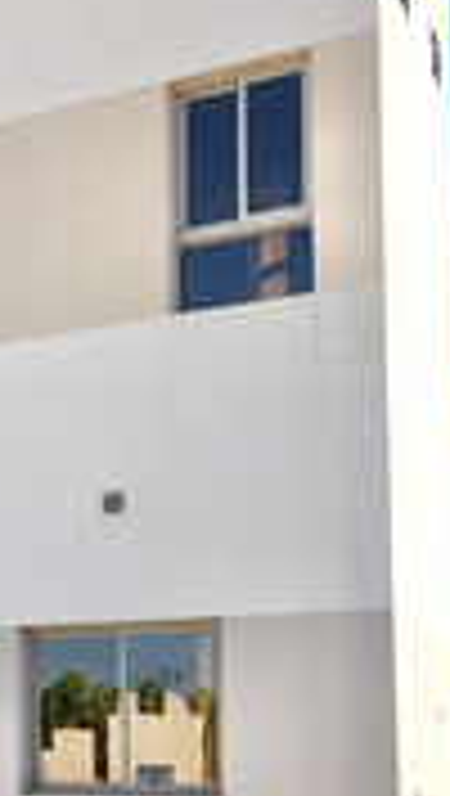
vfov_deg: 28.4
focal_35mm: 73
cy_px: 632
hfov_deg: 14.2
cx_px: -416
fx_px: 1543
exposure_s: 1/4115
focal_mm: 5.7
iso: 50
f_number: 1.5
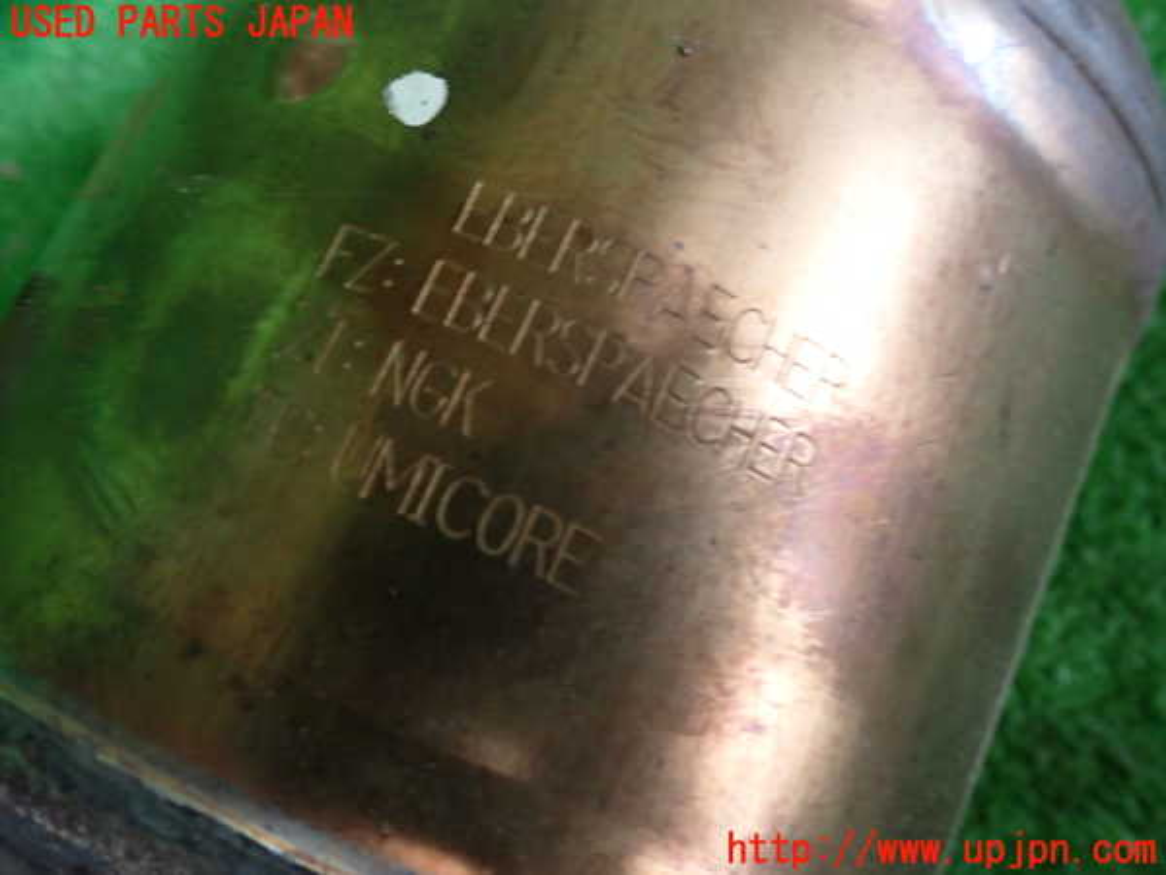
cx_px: 583
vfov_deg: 46.8
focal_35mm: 30
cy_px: 438
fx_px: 1011
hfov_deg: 60.0
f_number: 2.3
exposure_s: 1/30
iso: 640
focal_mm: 5.4
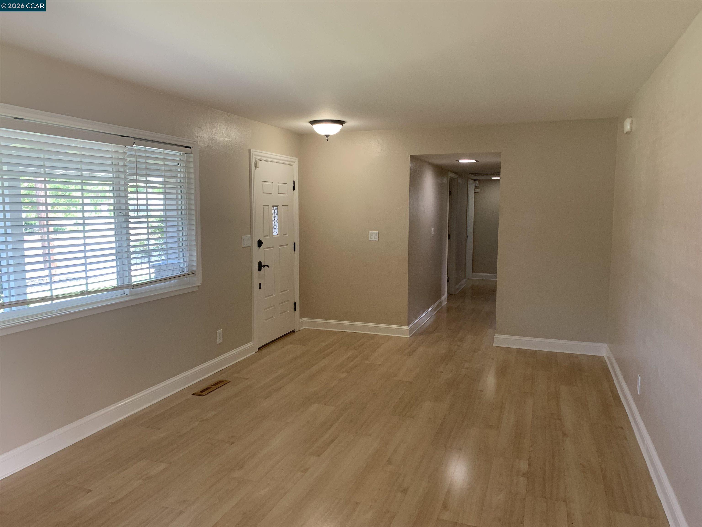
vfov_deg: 53.1
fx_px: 527
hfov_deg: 67.3
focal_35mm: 26
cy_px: 264
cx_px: 351
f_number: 1.8
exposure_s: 1/60
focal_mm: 4.25
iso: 80
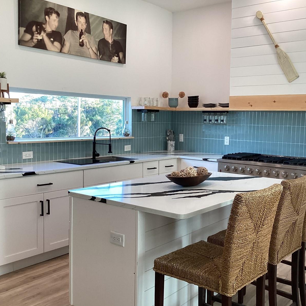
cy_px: 154
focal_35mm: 37
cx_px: 176
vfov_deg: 44.9
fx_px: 370
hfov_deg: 44.8
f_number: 2.4
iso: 80
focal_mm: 3.3
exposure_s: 1/120
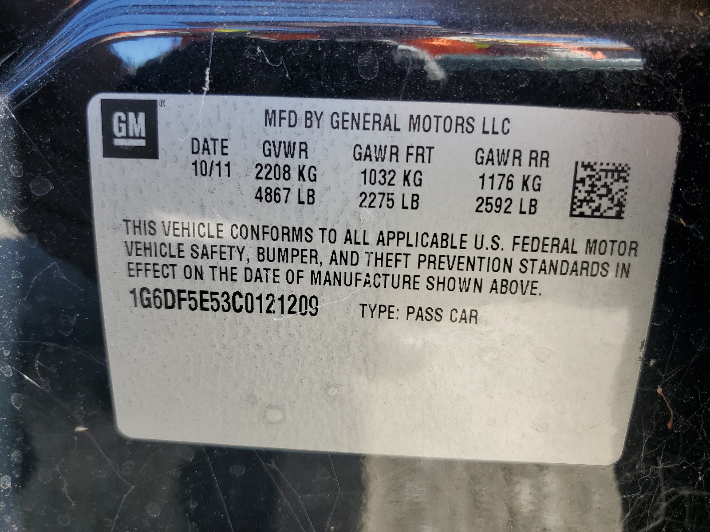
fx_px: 533
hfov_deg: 67.3
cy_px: 266
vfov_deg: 53.1
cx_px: 355
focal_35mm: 26
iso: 50
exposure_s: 1/143
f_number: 1.5
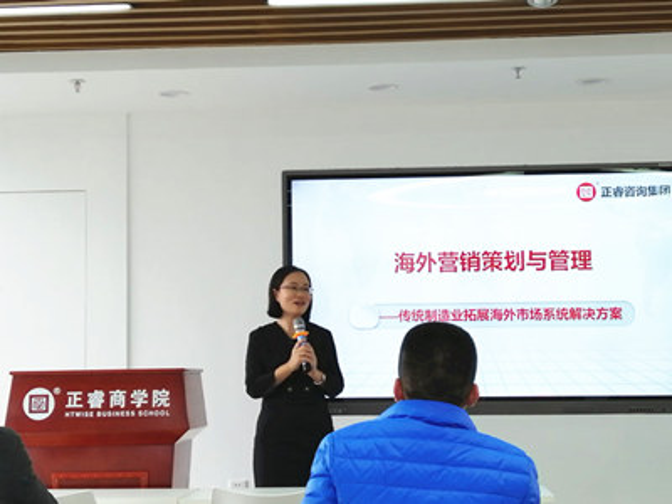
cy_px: 252
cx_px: 336
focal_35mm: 74
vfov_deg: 19.9
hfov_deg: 26.3
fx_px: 1437
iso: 64
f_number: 1.8
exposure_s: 1/50
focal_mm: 3.88
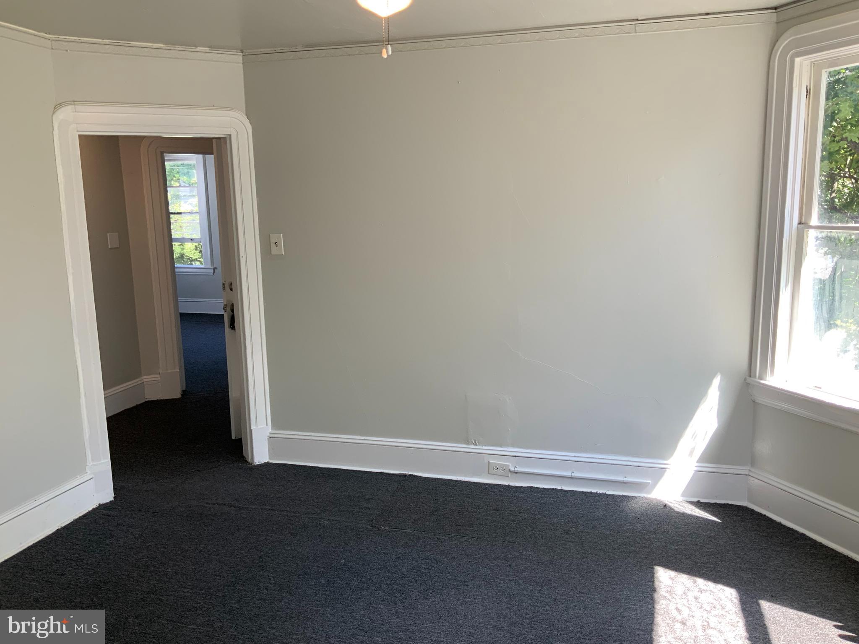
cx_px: 430
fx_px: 720
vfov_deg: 48.2
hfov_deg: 61.7
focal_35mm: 29
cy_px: 322
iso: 50
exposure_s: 1/120
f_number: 1.8
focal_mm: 3
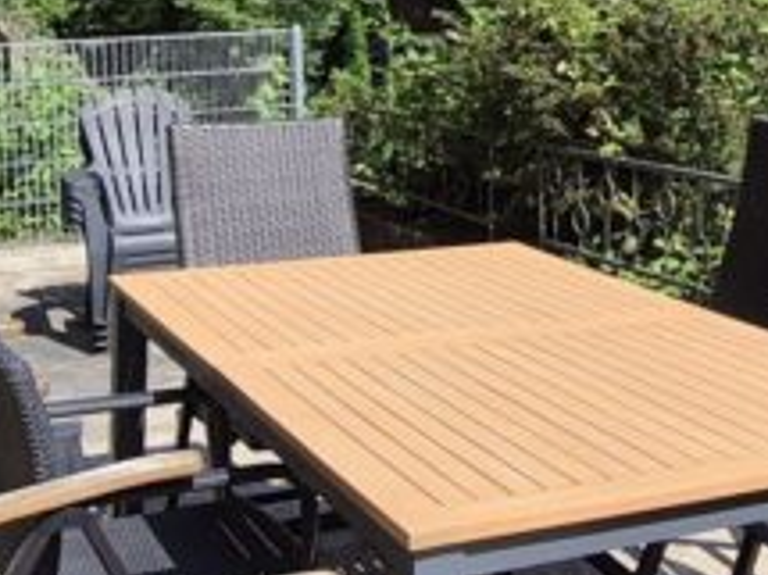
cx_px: 622
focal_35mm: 62
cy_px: -29
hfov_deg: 30.4
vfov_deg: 22.5
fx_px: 1375
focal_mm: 2.2
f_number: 2.2
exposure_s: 1/2288
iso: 50
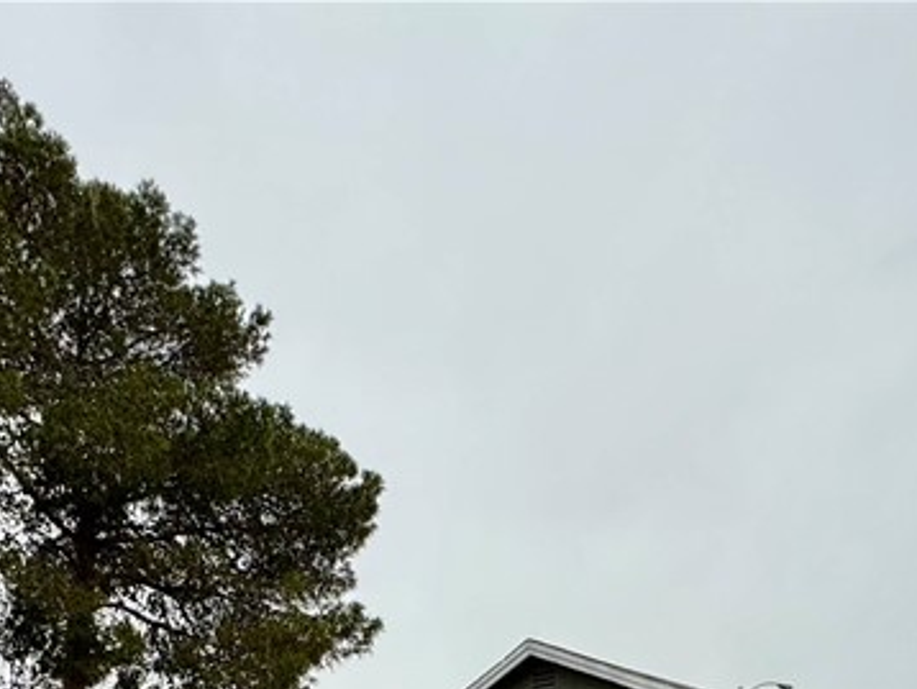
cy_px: 981
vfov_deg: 27.4
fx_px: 1060
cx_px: 443
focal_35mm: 40
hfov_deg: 46.8
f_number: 2.2
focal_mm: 2.22
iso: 40
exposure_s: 1/150
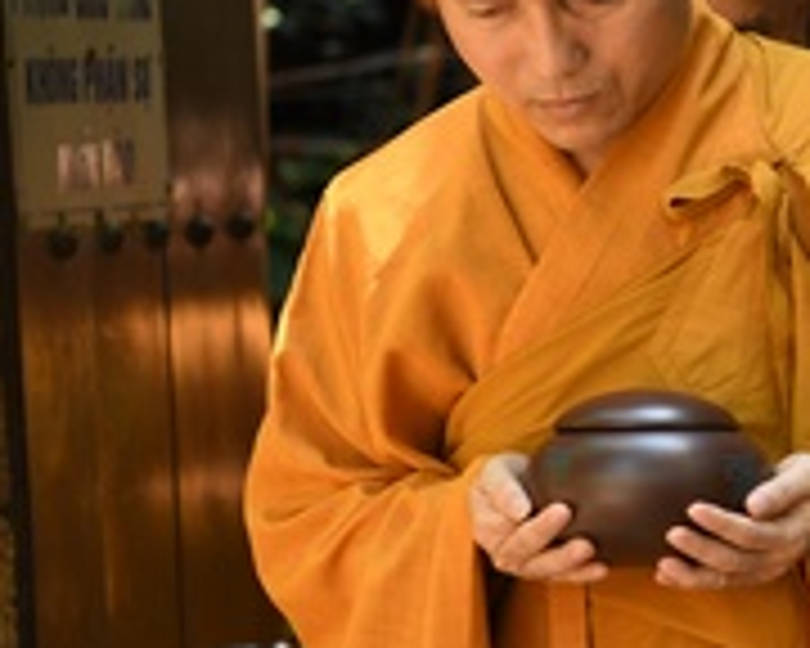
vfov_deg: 6.5
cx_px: 1138
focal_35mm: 237
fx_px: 5682
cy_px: 430
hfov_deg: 8.0
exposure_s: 1/320
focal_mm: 70
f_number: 3.5
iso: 500
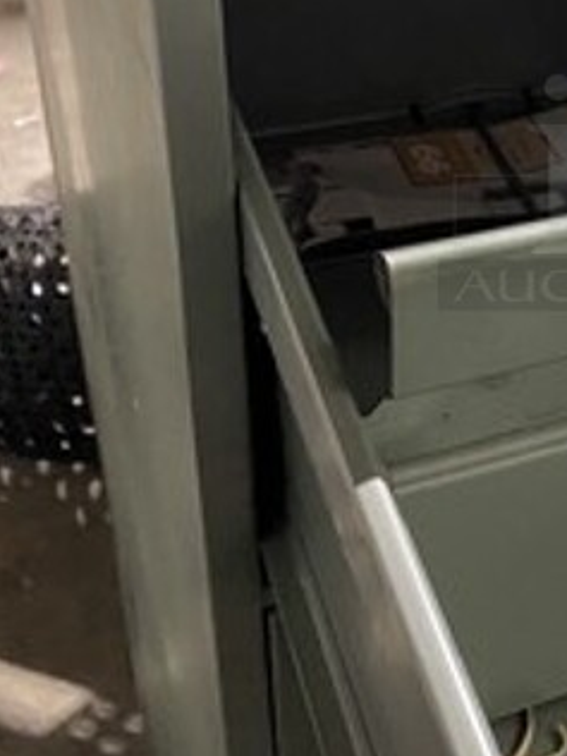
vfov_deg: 28.5
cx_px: 706
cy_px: 185
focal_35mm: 67
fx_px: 1463
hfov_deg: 20.3
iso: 640
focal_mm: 4.25
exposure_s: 1/30
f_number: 1.8
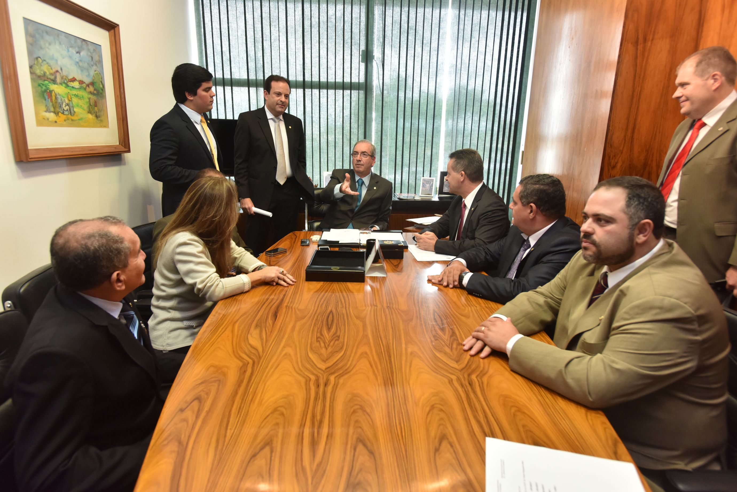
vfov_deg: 64.6
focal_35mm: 19
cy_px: 246
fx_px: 389
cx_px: 368
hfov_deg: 86.9
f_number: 4.5
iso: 2000
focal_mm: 19
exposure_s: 1/80
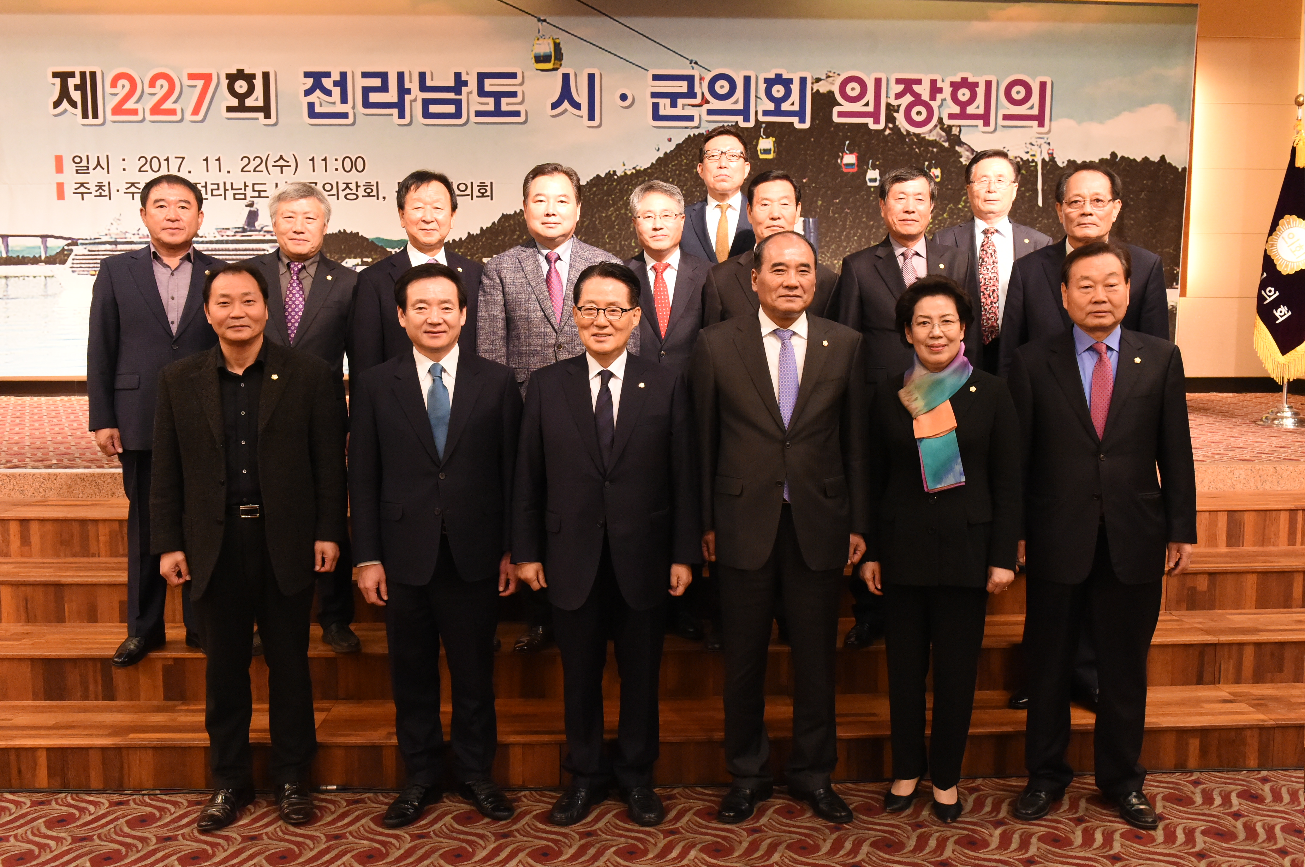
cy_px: 434
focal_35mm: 32
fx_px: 1159
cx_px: 652
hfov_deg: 58.8
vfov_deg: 41.0
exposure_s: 1/60
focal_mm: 32
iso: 11400
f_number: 8
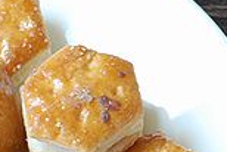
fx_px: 2461
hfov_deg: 5.2
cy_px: 164
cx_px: 301
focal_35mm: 390
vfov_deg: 3.5
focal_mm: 50
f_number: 6.3
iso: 800
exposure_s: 1/100
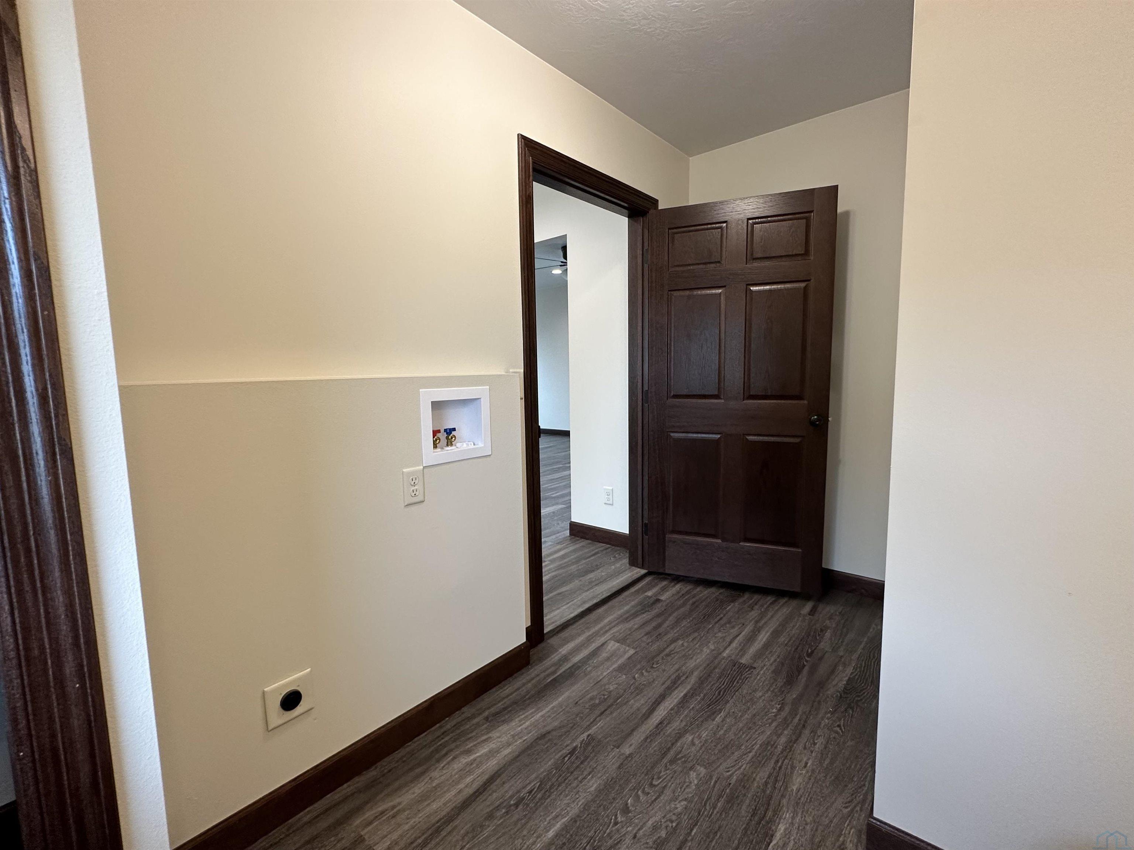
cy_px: 425
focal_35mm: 14
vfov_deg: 85.7
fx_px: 459
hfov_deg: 102.1
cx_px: 567
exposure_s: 1/60
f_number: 2.2
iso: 160
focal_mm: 2.22
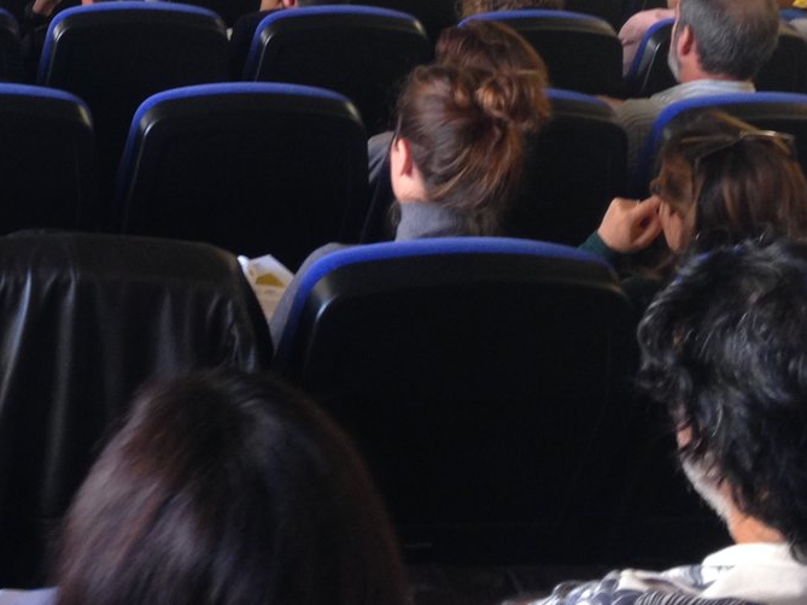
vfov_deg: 19.3
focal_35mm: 74
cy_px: -2
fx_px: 1725
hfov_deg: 25.5
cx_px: 89
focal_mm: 4.12
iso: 100
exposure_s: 1/20
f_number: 2.4
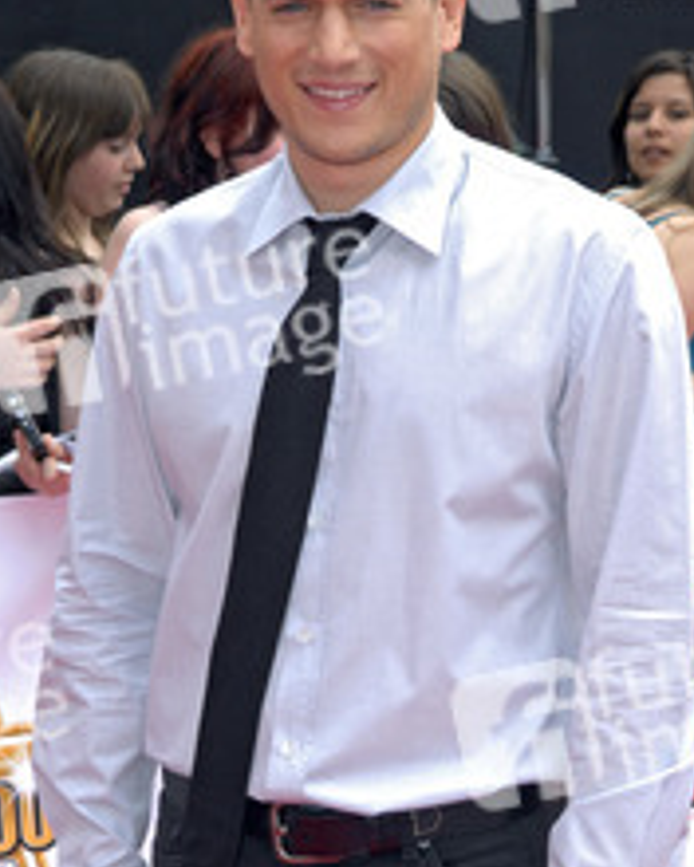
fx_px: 3286
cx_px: 300
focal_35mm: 128
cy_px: 520
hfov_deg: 12.1
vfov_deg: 15.0
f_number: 8
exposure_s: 1/160
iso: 500
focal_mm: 50
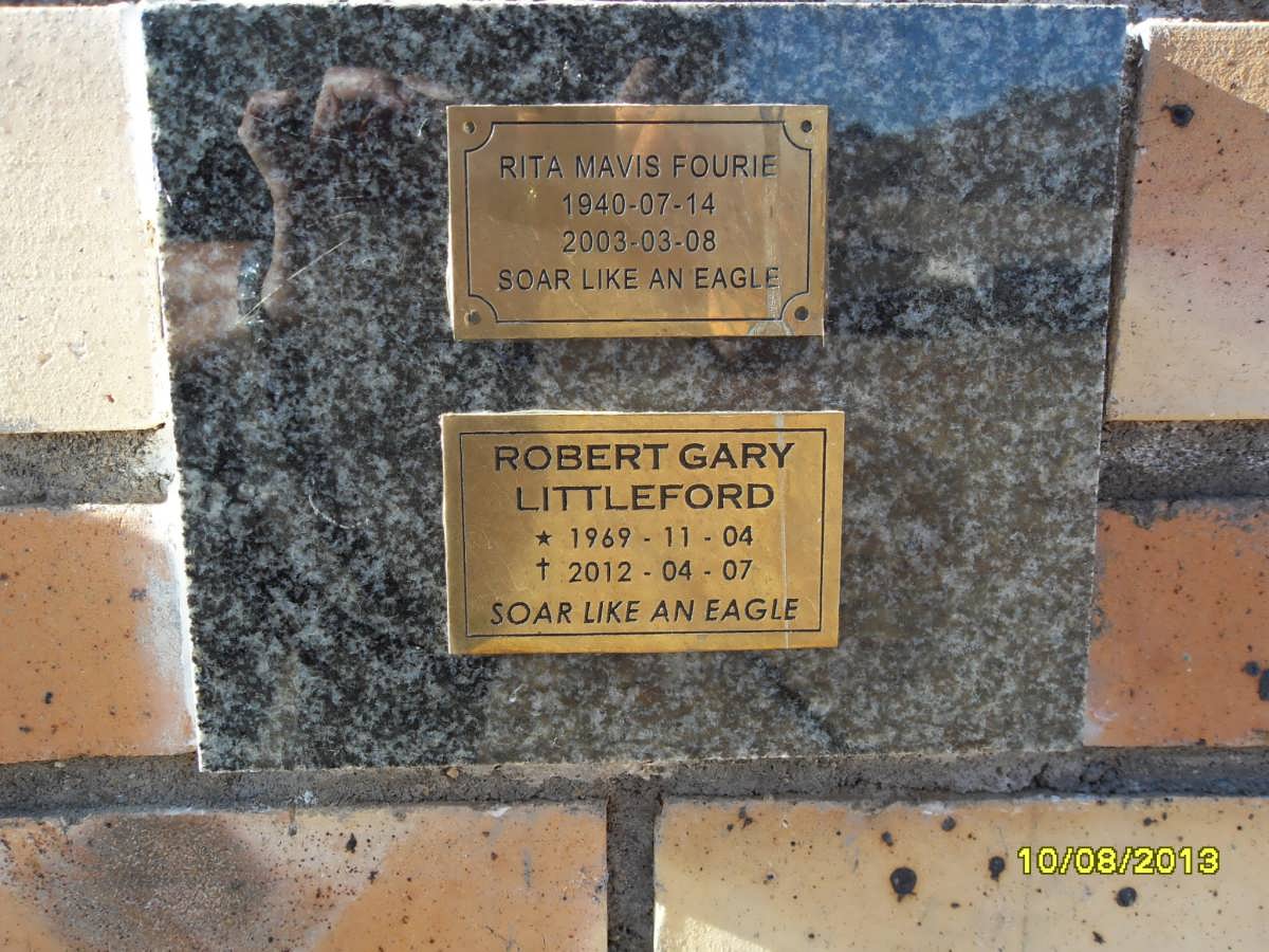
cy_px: 476
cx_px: 634
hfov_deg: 52.6
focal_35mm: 35
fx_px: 1283
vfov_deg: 40.7
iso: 80
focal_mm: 6.3
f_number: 3.5
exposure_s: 1/180
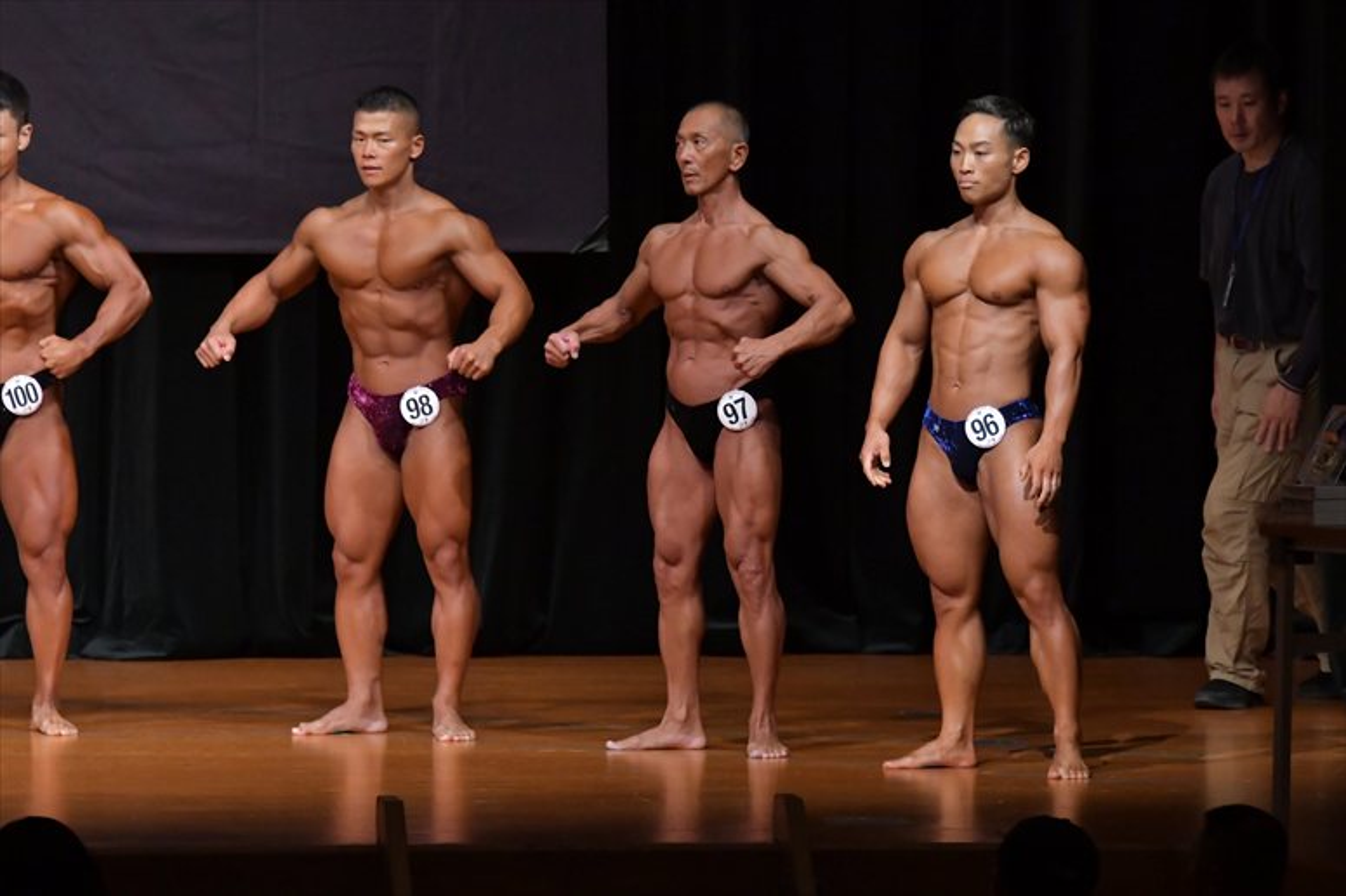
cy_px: 448
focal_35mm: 255
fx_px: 9530
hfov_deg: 8.1
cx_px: 673
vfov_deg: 5.4
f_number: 5.6
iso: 5000
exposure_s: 1/400
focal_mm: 170
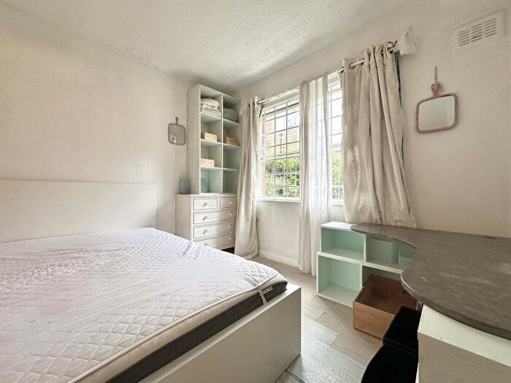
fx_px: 207
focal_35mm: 14
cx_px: 256
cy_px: 192
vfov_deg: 85.7
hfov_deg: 102.1
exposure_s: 1/100
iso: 160
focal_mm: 2.22
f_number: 2.2
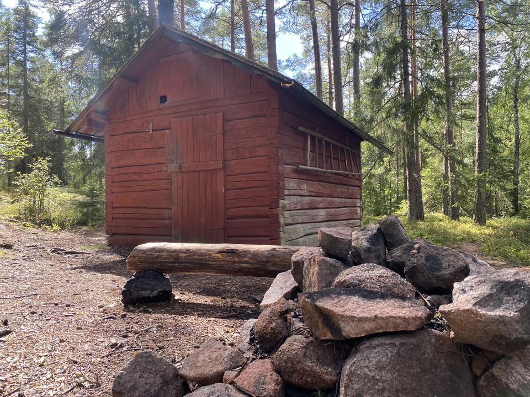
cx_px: 265
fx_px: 398
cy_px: 198
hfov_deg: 67.3
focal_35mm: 26
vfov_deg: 53.1
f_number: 1.8
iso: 32
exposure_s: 1/256
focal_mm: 4.25
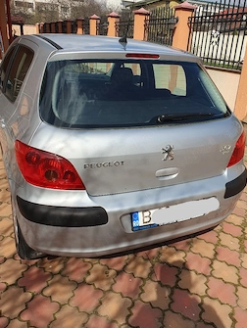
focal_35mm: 31
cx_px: 143
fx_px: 294
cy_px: 164
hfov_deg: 45.4
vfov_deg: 58.3
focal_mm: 4.32
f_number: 2.4
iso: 50
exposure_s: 1/2000
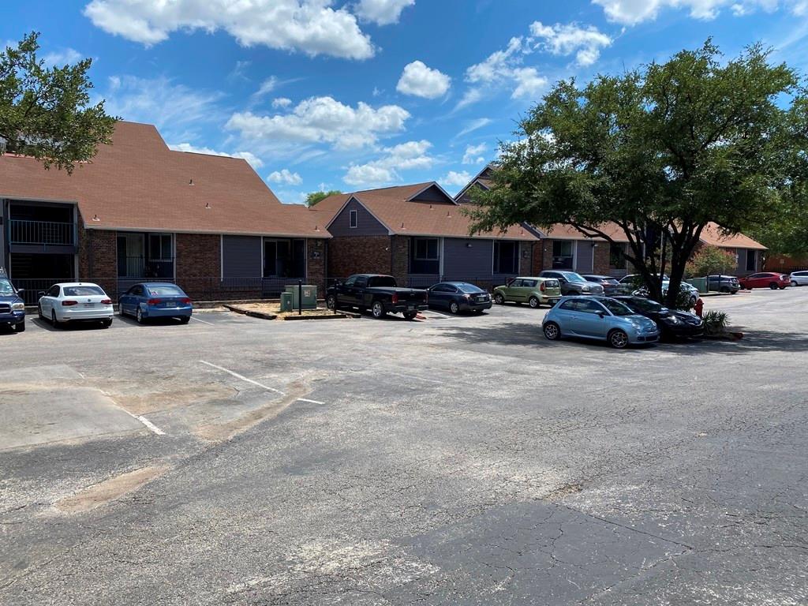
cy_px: 303
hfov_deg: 67.3
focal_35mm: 26
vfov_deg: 53.1
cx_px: 404
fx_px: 607
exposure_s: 1/2625
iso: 32
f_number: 1.8
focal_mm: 4.25
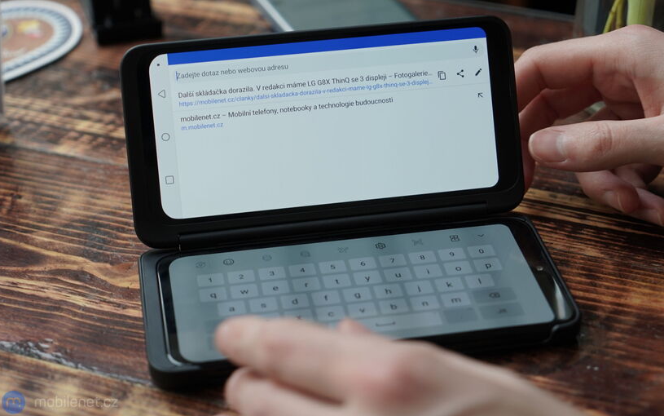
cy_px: 198
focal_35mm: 58
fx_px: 1050
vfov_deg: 22.4
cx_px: 330
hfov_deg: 35.1
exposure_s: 1/200
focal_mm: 56
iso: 320
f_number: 4
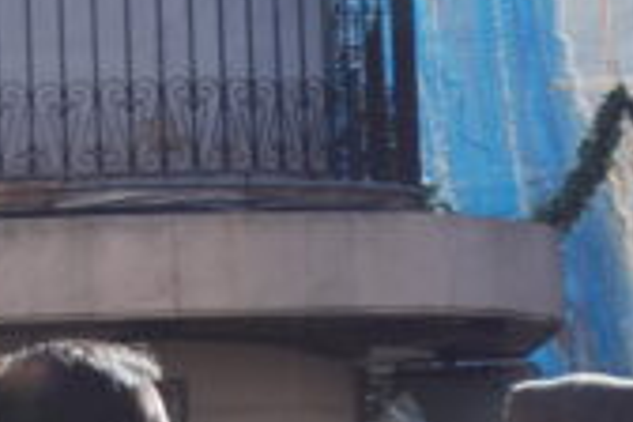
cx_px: 305
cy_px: 548
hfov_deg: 4.4
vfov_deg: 2.9
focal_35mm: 473
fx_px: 8314
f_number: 6.3
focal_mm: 55
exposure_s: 1/160
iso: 100
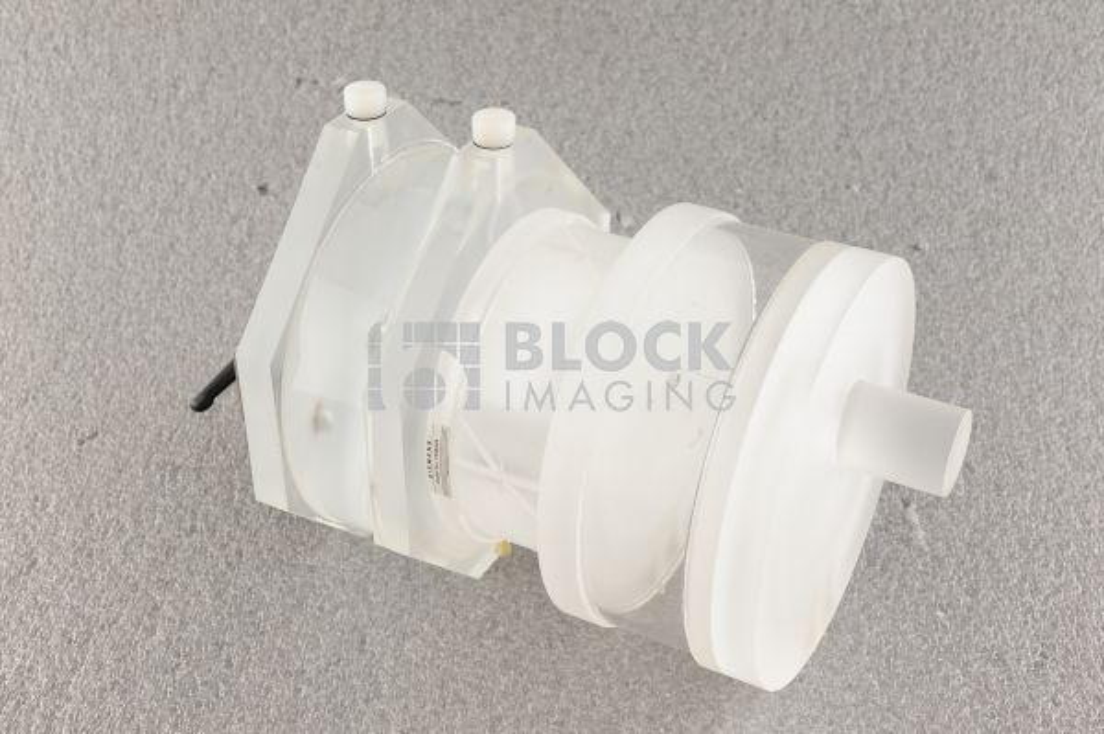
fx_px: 1532
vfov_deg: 26.9
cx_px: 552
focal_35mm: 50
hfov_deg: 39.6
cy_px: 367
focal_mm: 50
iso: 1600
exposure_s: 1/125
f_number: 11
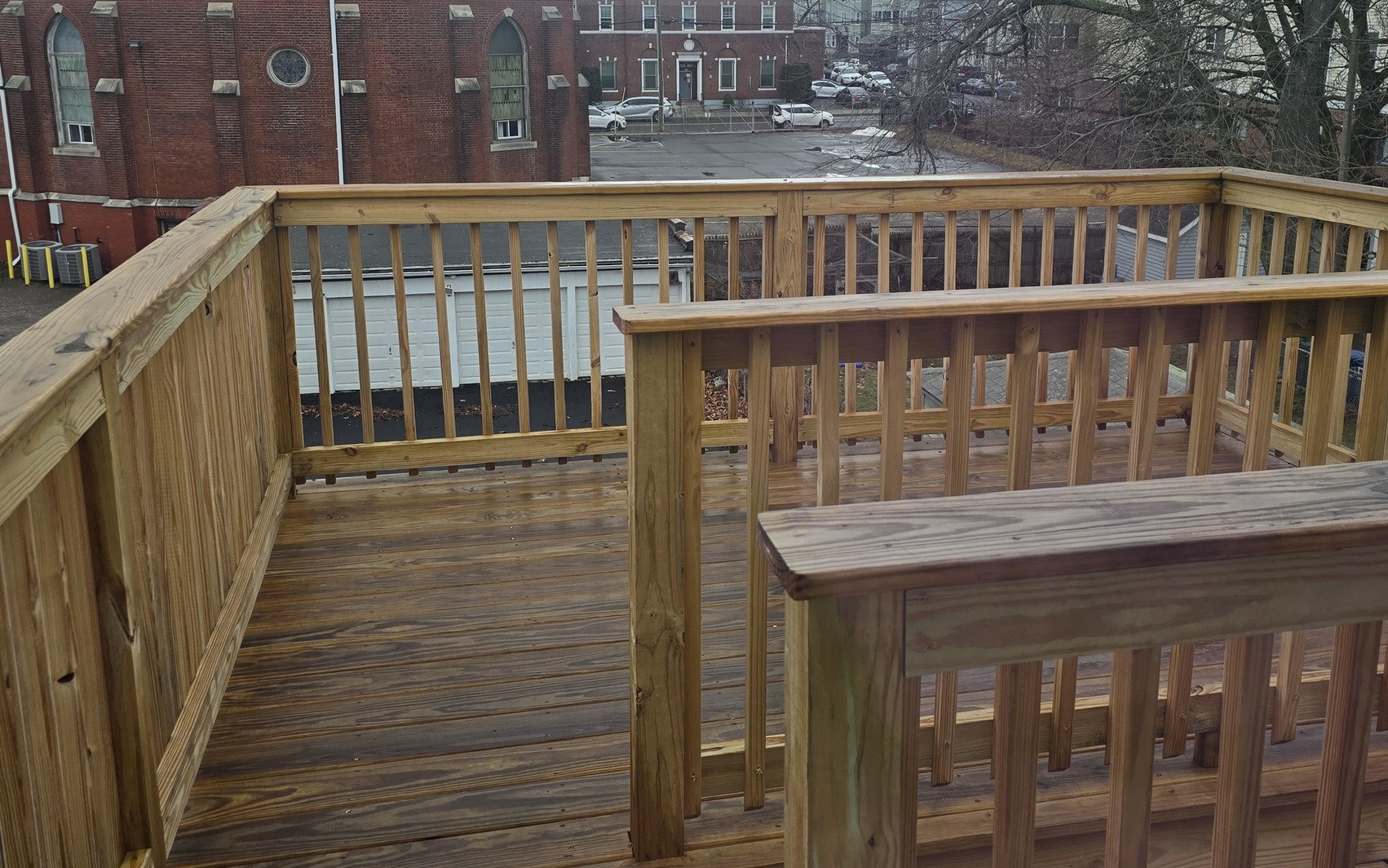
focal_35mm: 33
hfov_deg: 58.1
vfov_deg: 38.0
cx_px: 689
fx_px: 1248
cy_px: 300
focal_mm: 6.3
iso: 12
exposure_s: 1/125
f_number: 1.7
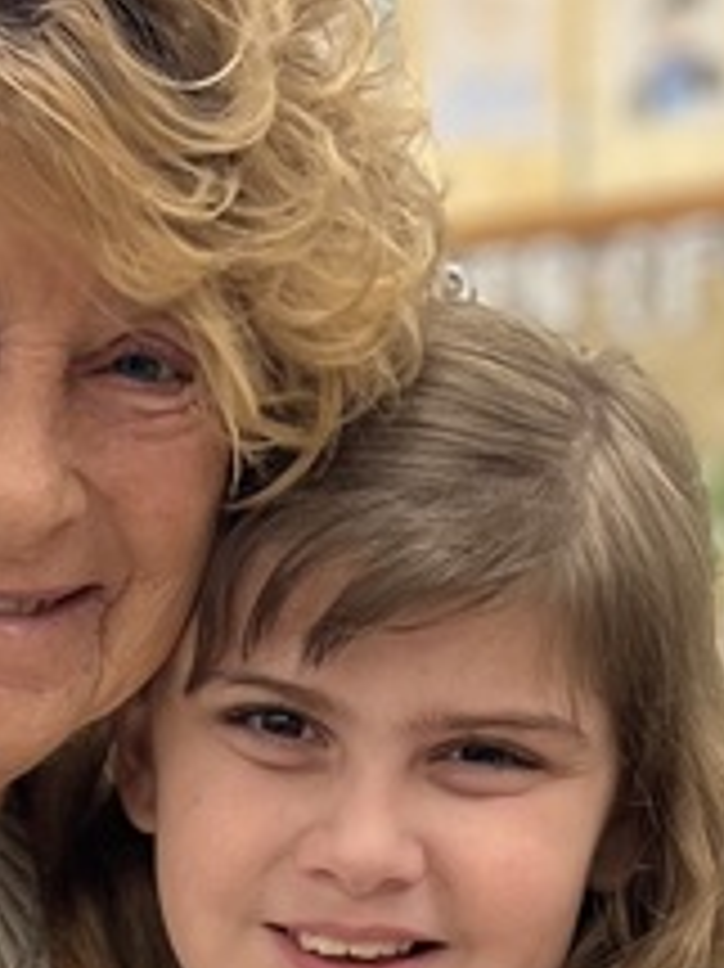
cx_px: 63
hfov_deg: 11.9
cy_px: 1432
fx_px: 3461
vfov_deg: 14.8
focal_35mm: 124
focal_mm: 5.7
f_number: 1.5
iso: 100
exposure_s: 1/60
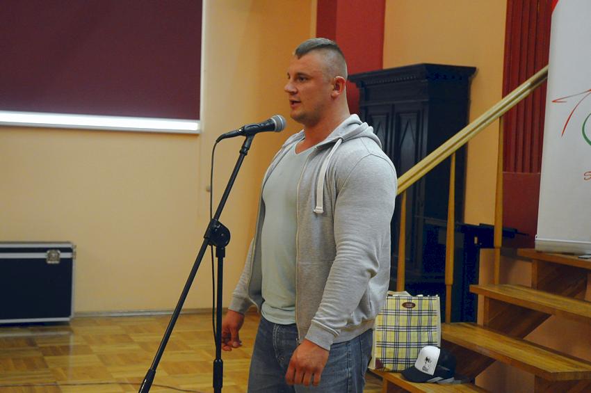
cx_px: 296
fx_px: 935
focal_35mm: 57
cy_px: 196
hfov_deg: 35.1
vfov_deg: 23.7
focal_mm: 38
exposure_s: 1/100
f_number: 5
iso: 2500
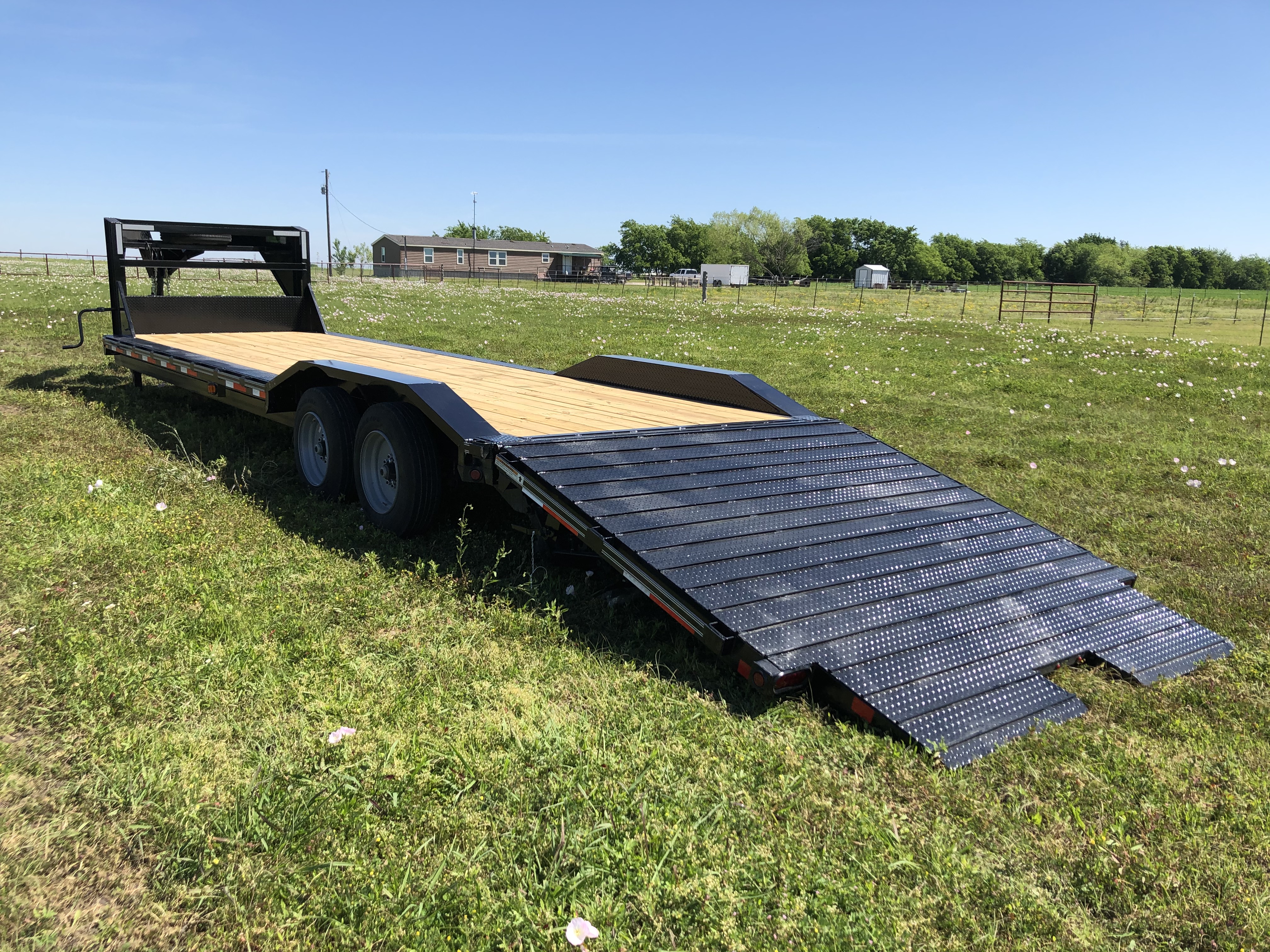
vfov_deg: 49.7
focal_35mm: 28
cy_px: 476
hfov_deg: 63.4
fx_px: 1027
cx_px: 635
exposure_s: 1/1473
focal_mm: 3.99
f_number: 1.8
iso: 20
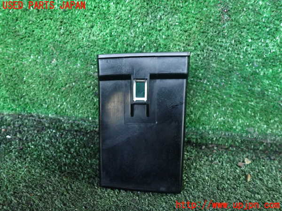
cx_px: 141
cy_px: 106
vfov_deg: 46.8
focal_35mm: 30
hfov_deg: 60.0
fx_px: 244
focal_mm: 5.4
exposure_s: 1/15
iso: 800
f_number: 2.3
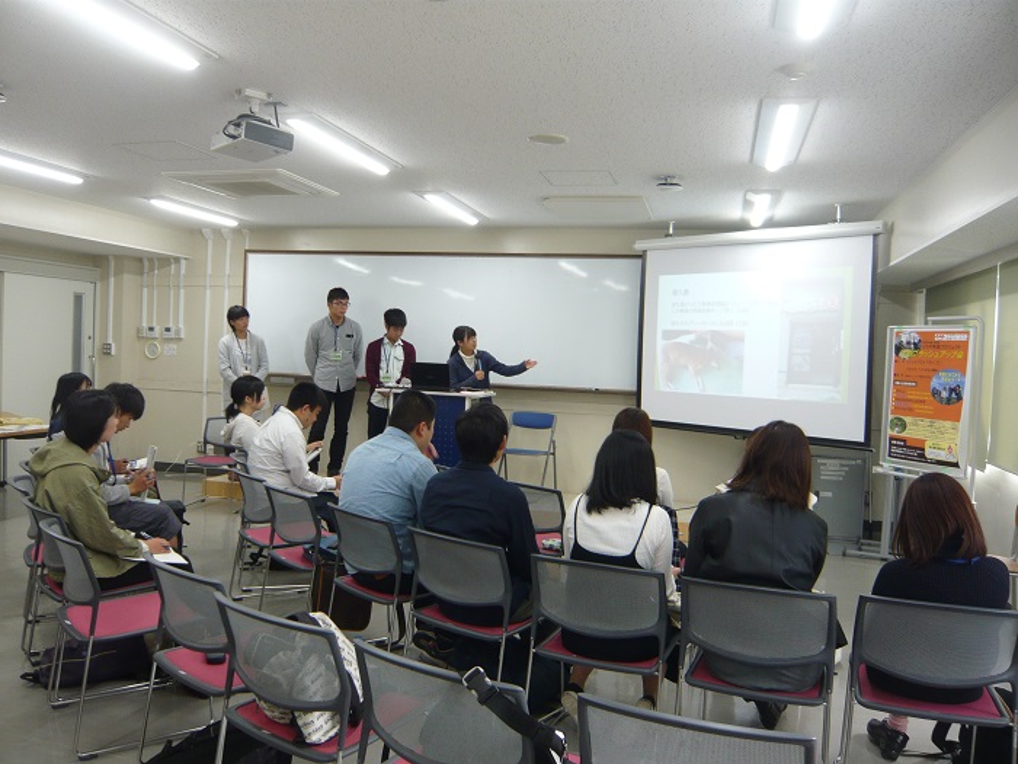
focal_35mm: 28
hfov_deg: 63.4
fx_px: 823
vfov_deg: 49.7
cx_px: 509
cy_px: 382
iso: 100
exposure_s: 1/40
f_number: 2.8
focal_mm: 4.6
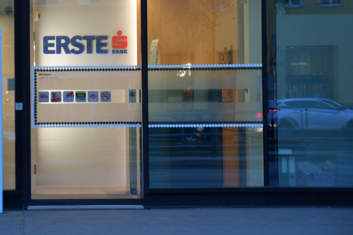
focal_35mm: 192
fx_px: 1883
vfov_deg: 7.1
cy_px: 39
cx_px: 63
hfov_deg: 10.7
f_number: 5.3
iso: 400
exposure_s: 1/40
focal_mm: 75
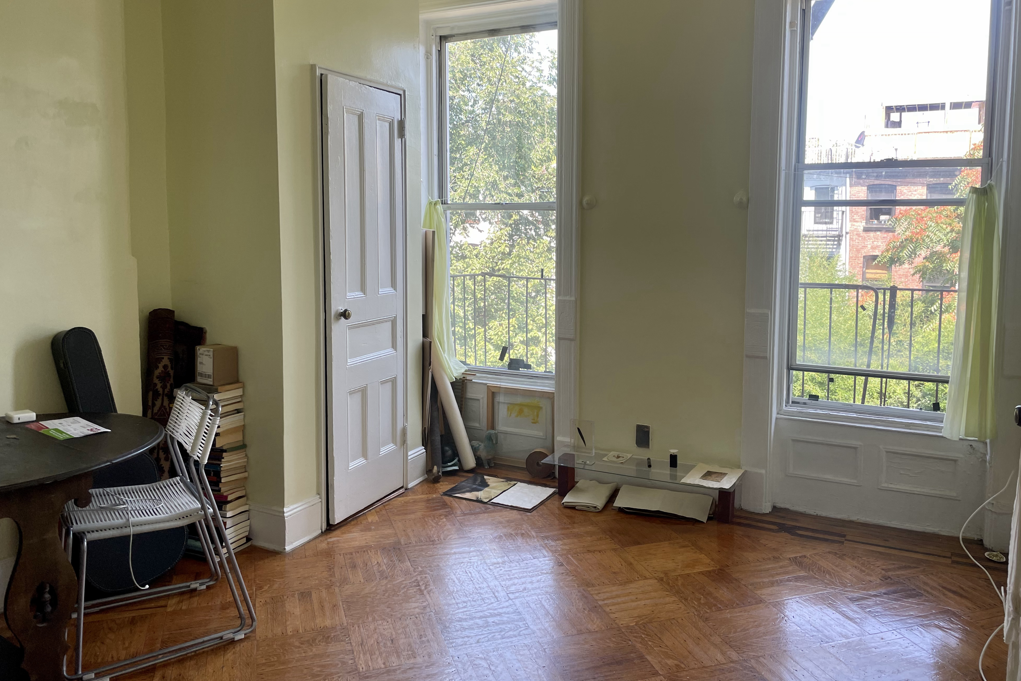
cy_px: 295
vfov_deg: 46.3
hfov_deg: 65.5
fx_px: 794
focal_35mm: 28
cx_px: 528
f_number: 1.6
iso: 40
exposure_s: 1/121
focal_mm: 4.2
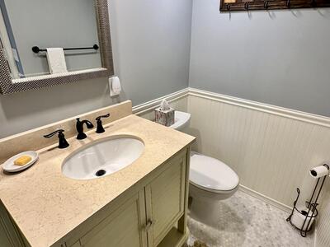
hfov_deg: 102.1
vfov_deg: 85.7
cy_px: 124
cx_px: 165
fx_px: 133
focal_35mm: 14
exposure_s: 1/120
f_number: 2.2
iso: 160
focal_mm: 2.22
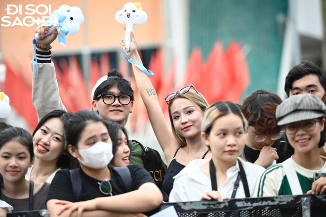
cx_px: 163
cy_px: 108
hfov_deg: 12.1
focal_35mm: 170
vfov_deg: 8.1
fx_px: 1538
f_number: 3.2
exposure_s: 1/200
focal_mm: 170
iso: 200
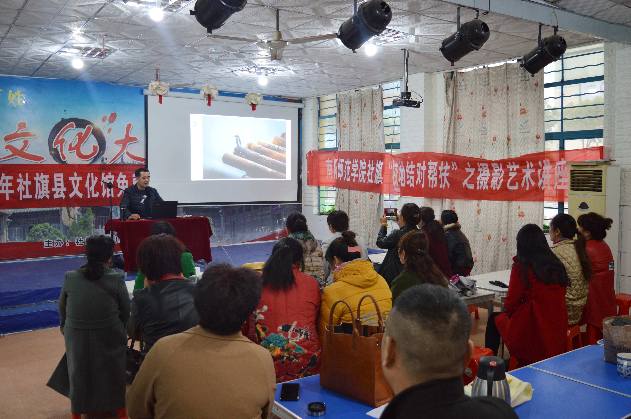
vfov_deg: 39.9
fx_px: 578
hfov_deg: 57.3
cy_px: 210
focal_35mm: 33
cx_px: 316
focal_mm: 22
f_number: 3.8
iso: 400
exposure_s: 1/25
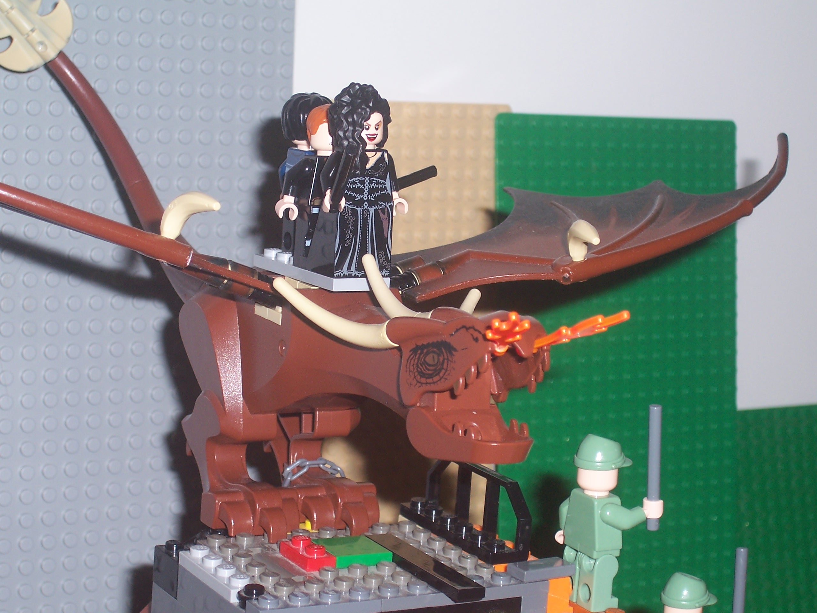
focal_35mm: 82
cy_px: 306
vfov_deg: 18.0
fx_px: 1935
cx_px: 408
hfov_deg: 23.8
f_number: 4.1
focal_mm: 13.5
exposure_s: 1/90
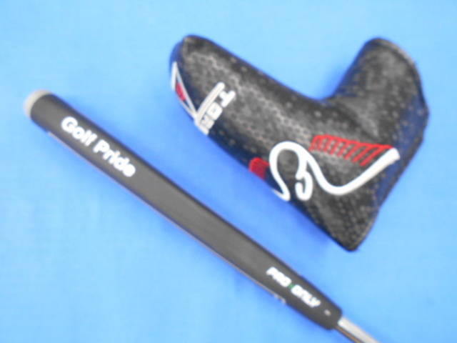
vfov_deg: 53.1
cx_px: 228
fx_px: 343
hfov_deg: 67.3
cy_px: 172
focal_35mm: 26
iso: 400
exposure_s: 1/20
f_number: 3.2
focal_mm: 4.6
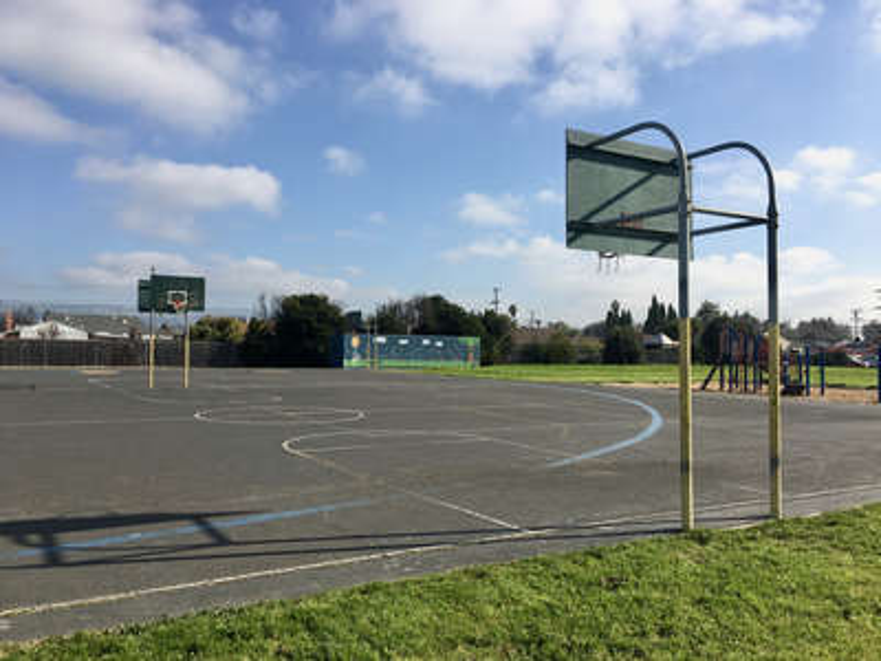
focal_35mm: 29
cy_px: 330
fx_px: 738
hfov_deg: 61.7
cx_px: 440
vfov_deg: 48.2
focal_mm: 4.15
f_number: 2.2
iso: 25
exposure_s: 1/1789
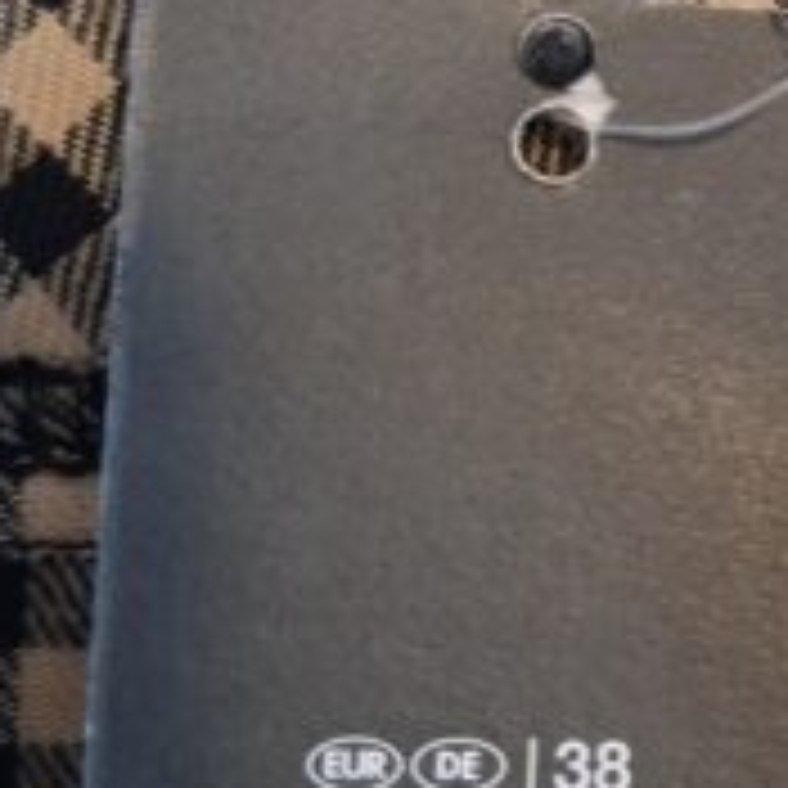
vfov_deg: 18.5
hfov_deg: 18.0
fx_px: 2395
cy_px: 135
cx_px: 860
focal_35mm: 93
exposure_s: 1/24
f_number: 1.8
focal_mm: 5.54
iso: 800
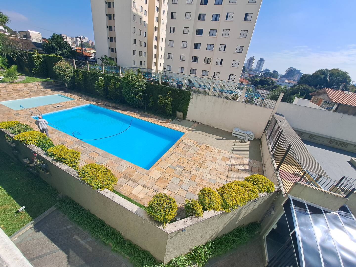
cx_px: 178
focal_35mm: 13
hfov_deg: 106.2
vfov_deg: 89.9
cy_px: 134
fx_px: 134
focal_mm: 1.74
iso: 50
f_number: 2.2
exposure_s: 1/1855
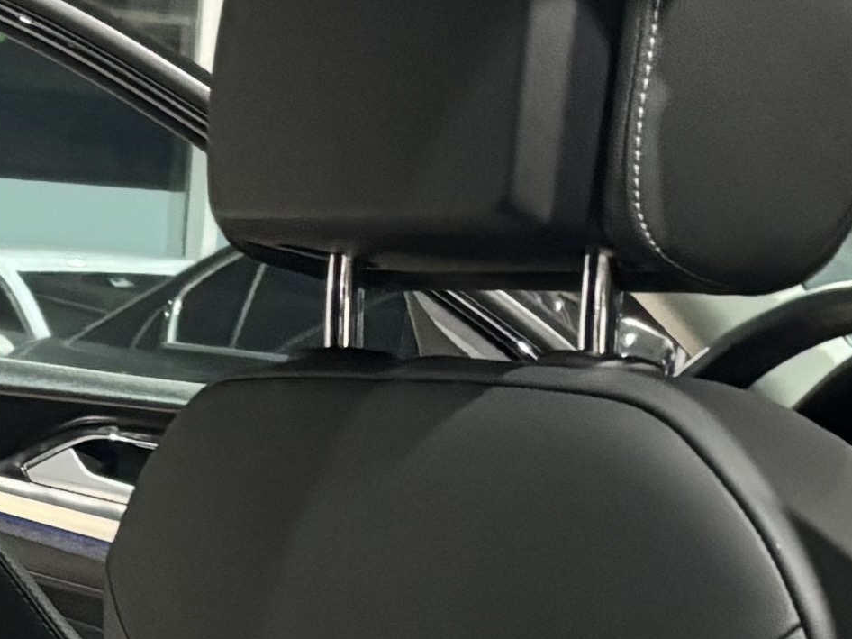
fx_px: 3863
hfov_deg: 12.3
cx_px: -122
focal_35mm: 157
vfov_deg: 9.2
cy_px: 921
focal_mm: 5.96
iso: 500
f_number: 1.6
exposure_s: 1/25
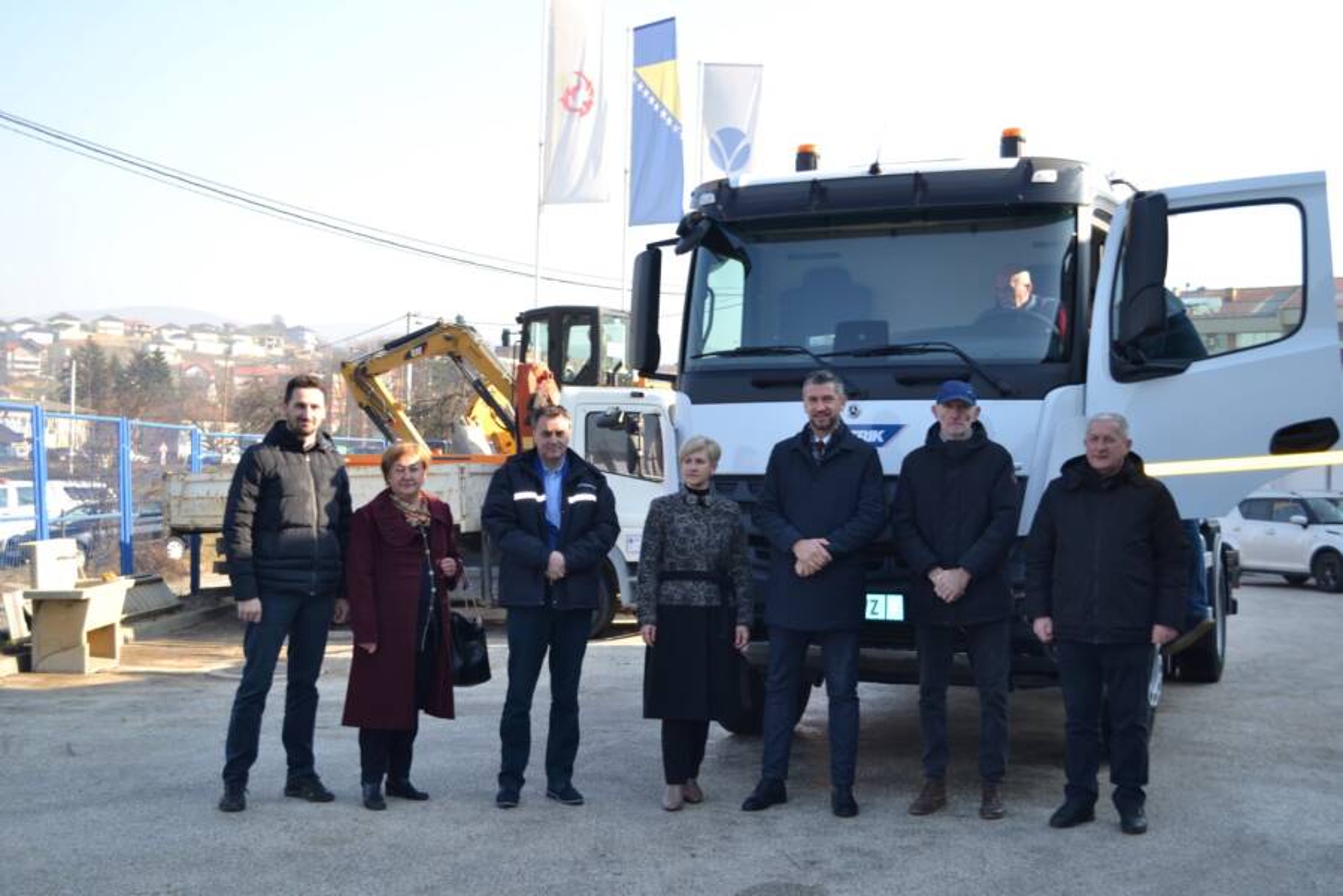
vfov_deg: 31.9
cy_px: 448
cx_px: 672
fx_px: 1567
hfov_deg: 46.4
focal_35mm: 42
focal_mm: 28
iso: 100
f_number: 4.5
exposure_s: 1/160
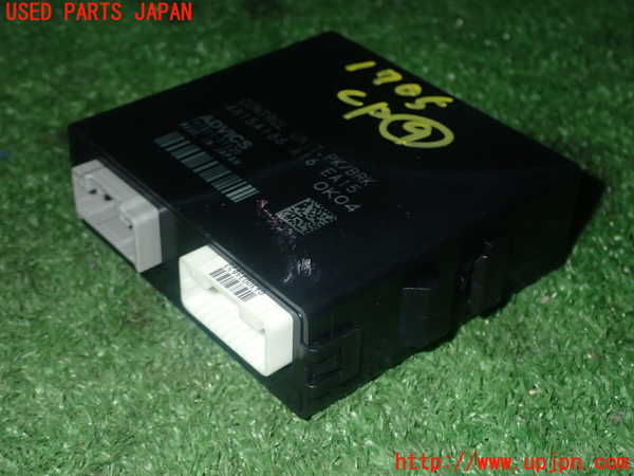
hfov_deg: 33.2
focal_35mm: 58
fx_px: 1062
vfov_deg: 25.2
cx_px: 317
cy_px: 238
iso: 400
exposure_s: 1/60
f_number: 10
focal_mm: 10.35
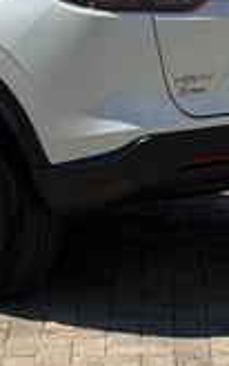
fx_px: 1449
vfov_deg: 14.3
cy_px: 40
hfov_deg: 9.0
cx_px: 40
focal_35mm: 145
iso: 80
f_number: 1.78
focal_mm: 6.76
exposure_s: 1/11364
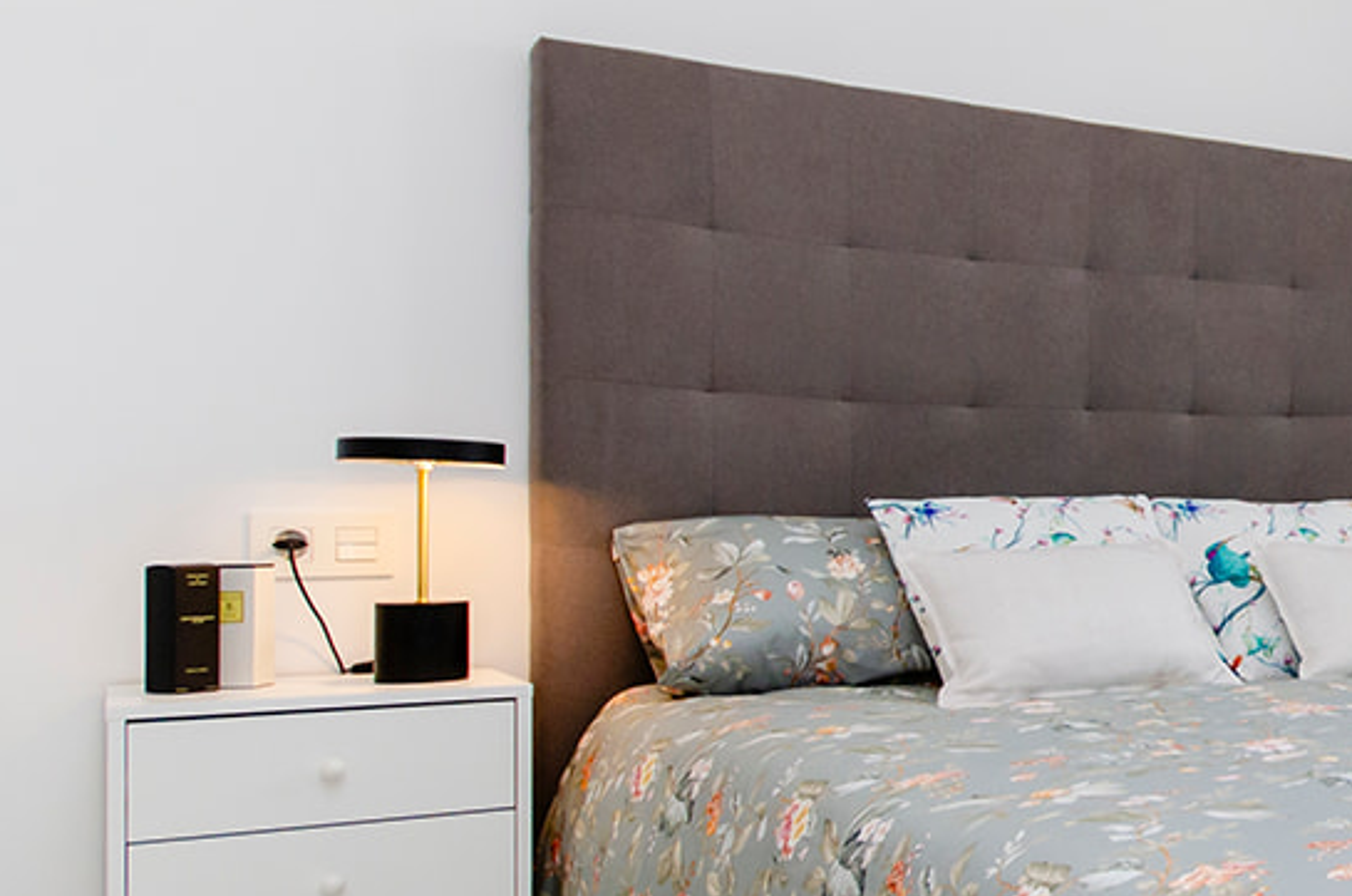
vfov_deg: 30.4
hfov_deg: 35.5
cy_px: 469
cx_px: 1605
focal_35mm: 44
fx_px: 1649
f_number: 7.1
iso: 400
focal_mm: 10
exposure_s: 1/160
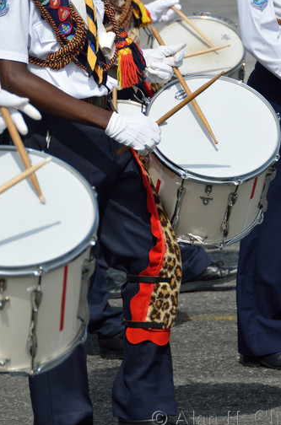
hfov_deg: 6.2
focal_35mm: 219
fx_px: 2576
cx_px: 153
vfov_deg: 9.4
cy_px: 143
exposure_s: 1/800
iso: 125
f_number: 5.3
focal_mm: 105
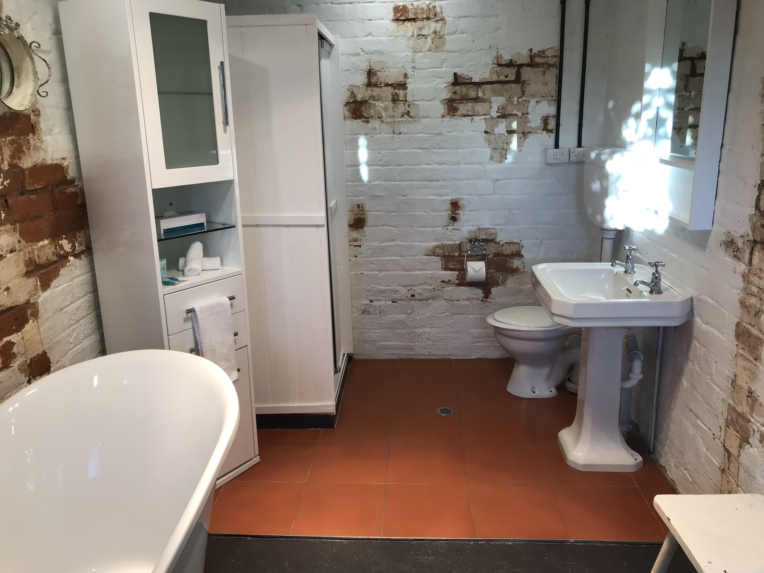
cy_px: 286
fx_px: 618
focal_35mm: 28
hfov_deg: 63.4
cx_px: 382
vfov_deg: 49.7
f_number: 1.8
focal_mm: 3.99
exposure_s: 1/100
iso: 32
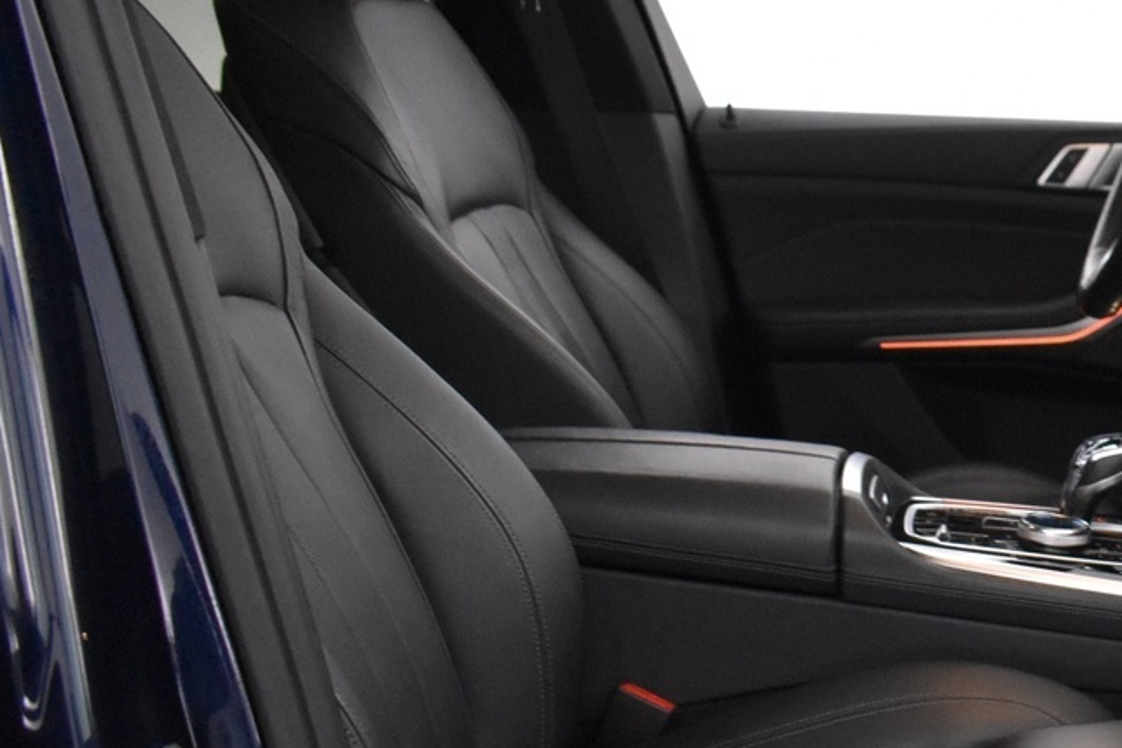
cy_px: 530
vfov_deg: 19.9
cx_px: 1293
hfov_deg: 26.8
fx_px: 2120
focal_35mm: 68
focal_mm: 18
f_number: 3.5
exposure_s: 1/60
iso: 3200
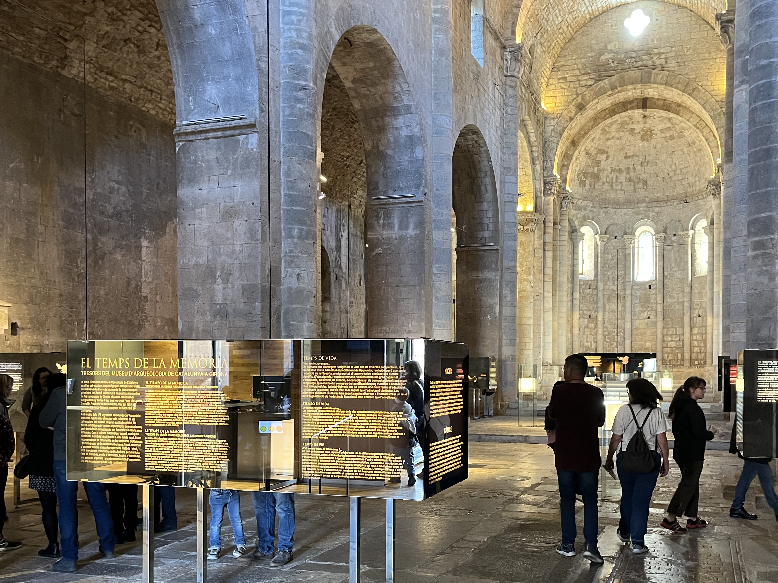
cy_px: 375
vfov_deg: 40.3
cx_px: 418
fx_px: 787
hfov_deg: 52.6
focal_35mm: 35
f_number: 1.6
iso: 400
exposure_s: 1/50
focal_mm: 5.1
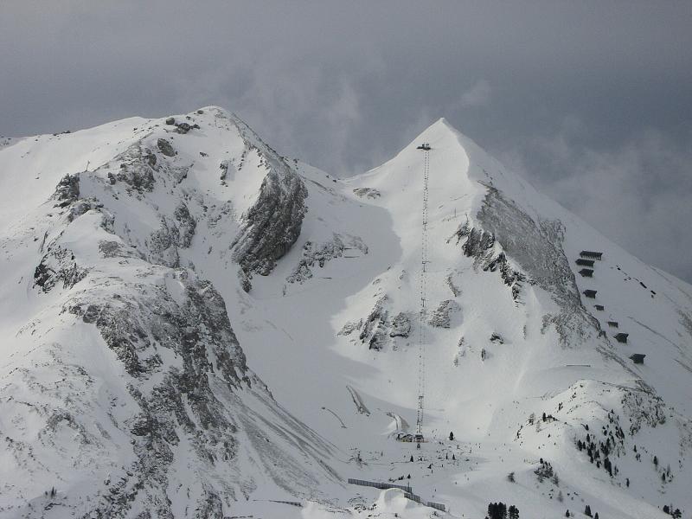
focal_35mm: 95
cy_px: 260
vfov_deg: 15.6
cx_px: 346
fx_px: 1899
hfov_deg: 20.7
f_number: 6.9
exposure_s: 1/1600
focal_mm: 15.75
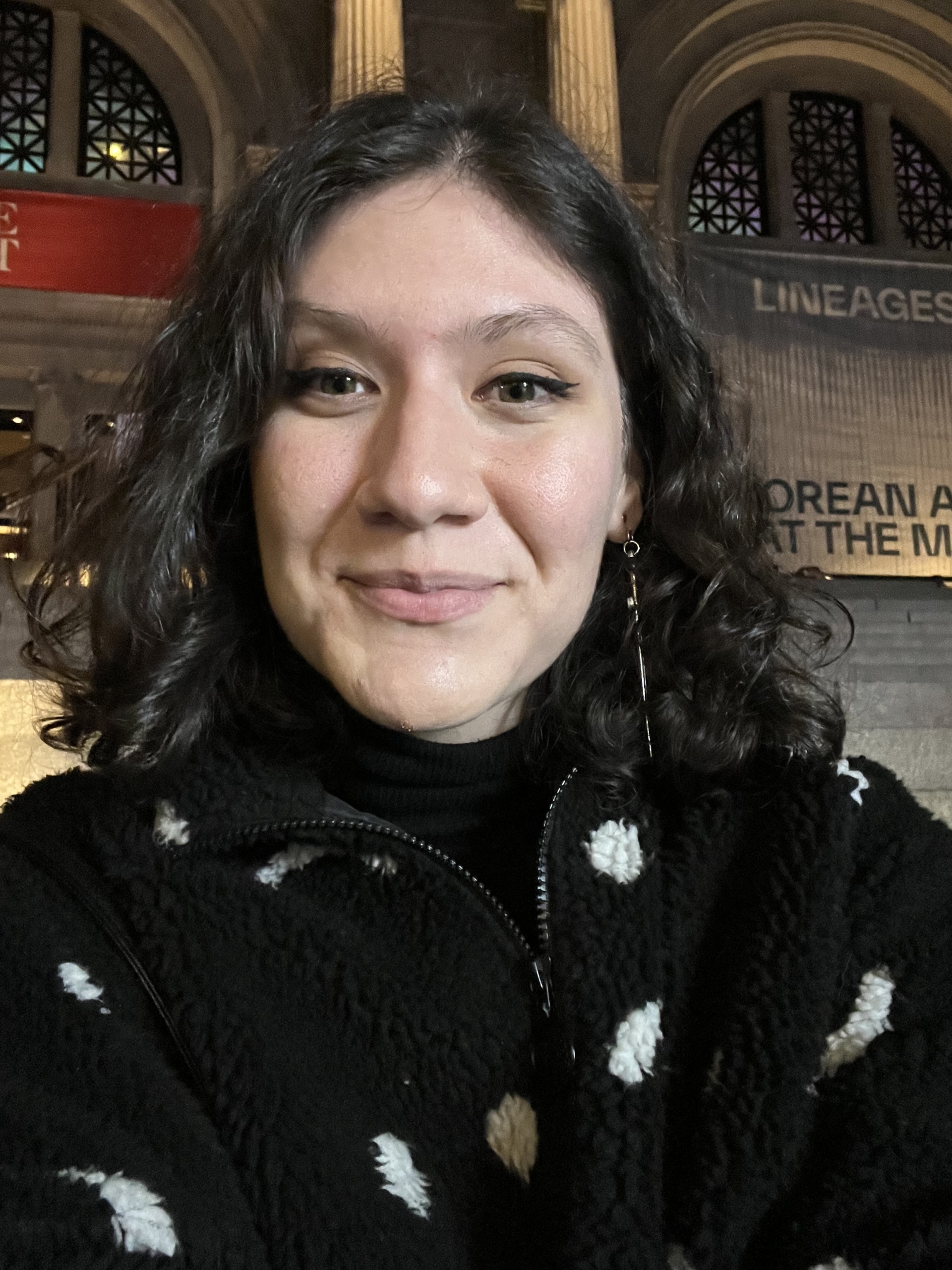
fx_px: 1100
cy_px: 635
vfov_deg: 60.0
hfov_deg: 46.8
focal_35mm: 30
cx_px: 476
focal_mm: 2.71
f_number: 2.2
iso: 640
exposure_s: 1/30
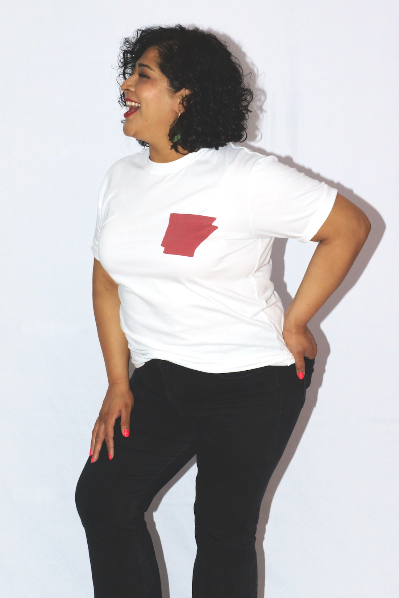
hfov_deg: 18.5
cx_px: 186
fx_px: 1223
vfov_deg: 27.5
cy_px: 316
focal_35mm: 74
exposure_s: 1/250
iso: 400
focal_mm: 45
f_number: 10
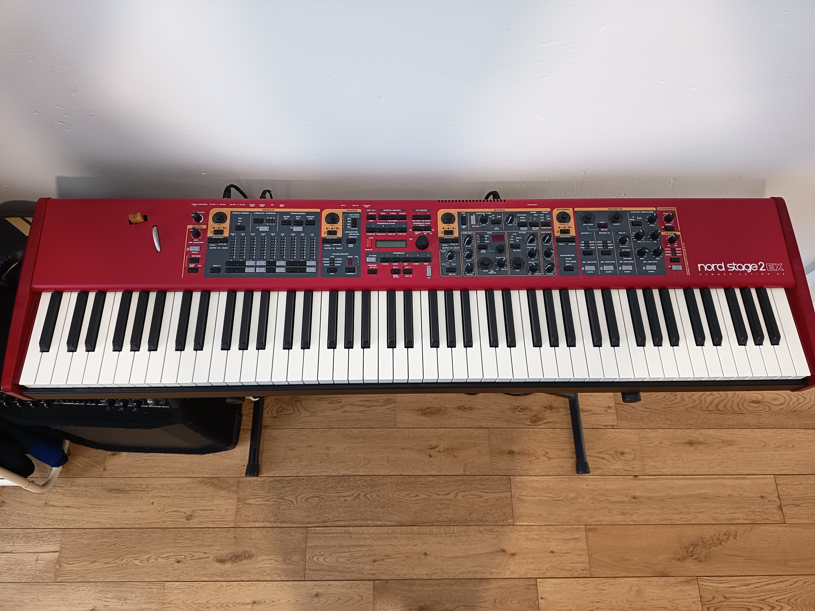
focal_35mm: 24
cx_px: 408
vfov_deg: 56.8
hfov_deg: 71.6
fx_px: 565
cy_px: 306
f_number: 1.7
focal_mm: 5.27
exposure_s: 1/20
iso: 1177
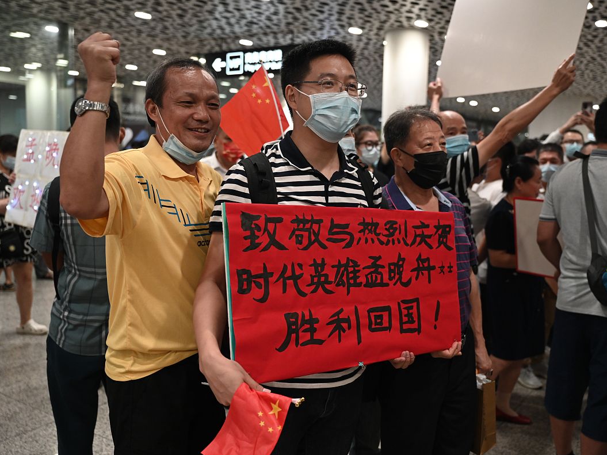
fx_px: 614
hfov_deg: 52.6
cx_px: 331
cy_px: 228
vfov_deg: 40.7
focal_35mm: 35
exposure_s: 1/160
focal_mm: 32
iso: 1600
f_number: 2.8
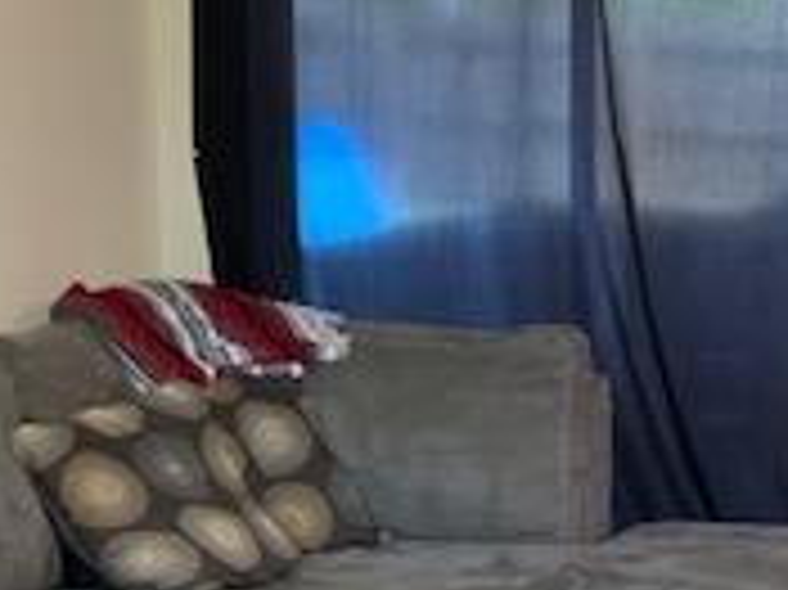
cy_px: 631
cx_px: 914
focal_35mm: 95
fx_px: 2161
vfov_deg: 15.2
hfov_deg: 19.6
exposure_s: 1/40
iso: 320
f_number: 1.8
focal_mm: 4.25
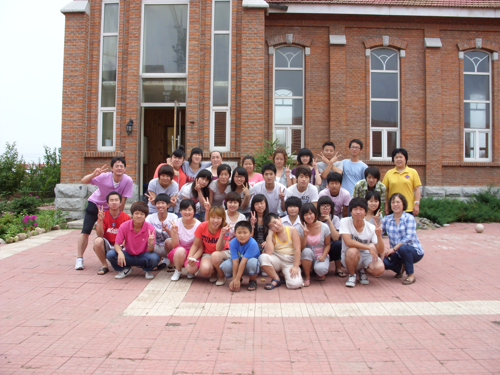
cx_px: 250
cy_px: 188
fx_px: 549
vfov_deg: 37.7
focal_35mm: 38
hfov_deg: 49.0
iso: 50
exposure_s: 1/184
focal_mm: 6.3
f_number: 4.9
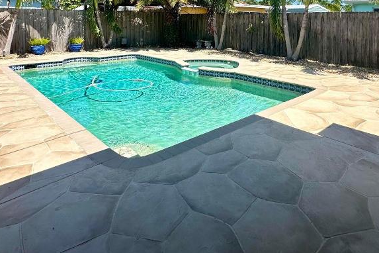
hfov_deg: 68.8
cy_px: 27
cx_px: 224
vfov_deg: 45.1
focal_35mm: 26
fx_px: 274
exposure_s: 1/1689
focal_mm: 2.22
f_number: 2.2
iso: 40
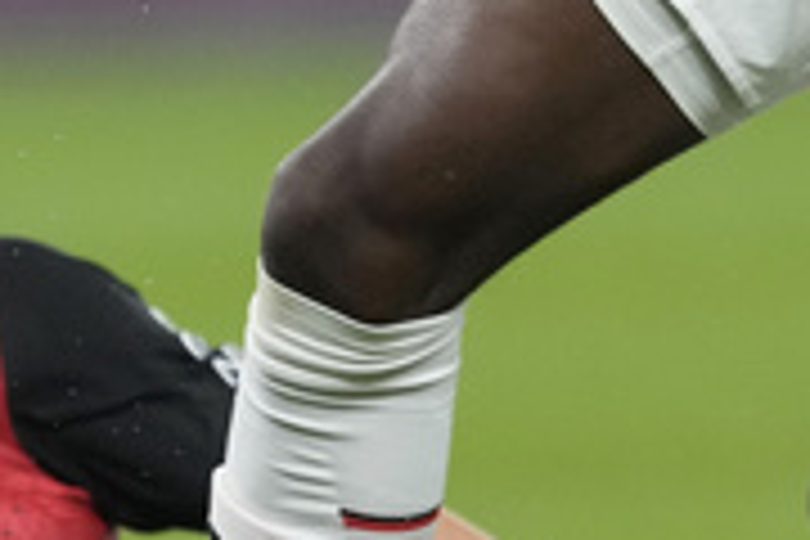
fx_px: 51161
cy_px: -16
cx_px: 810
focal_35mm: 2274
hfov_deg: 0.9
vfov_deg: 0.6
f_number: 3.2
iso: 3200
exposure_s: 1/2000
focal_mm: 400
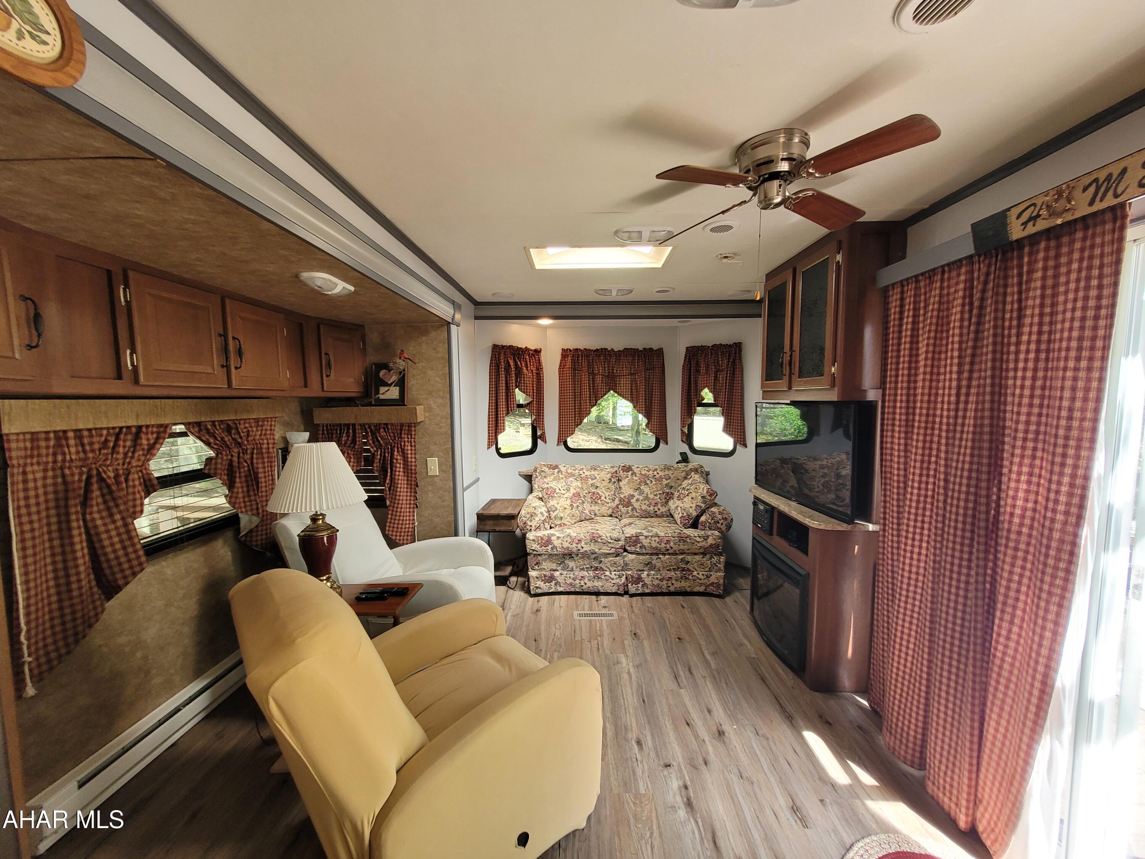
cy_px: 430
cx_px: 572
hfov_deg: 106.2
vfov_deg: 89.9
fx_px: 430
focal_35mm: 13
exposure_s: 1/50
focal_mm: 1.74
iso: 80
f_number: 2.2
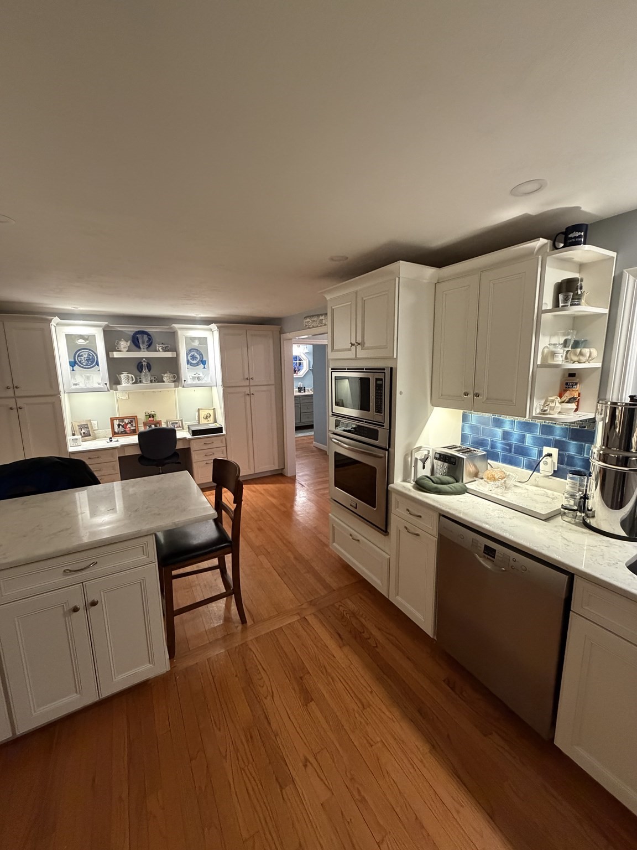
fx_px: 344
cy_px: 425
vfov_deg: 102.1
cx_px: 318
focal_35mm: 14
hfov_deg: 85.7
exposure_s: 1/60
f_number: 2.2
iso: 640
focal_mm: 2.22
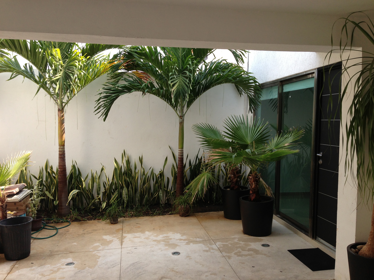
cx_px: 187
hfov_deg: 55.4
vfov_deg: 42.9
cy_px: 140
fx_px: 357
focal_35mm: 33
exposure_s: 1/328
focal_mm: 4.13
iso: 50
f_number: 2.4
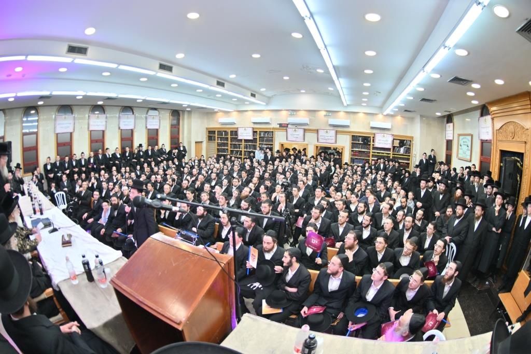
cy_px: 177
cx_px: 266
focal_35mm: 15
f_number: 2.8
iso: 250
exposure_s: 1/160
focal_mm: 10.5
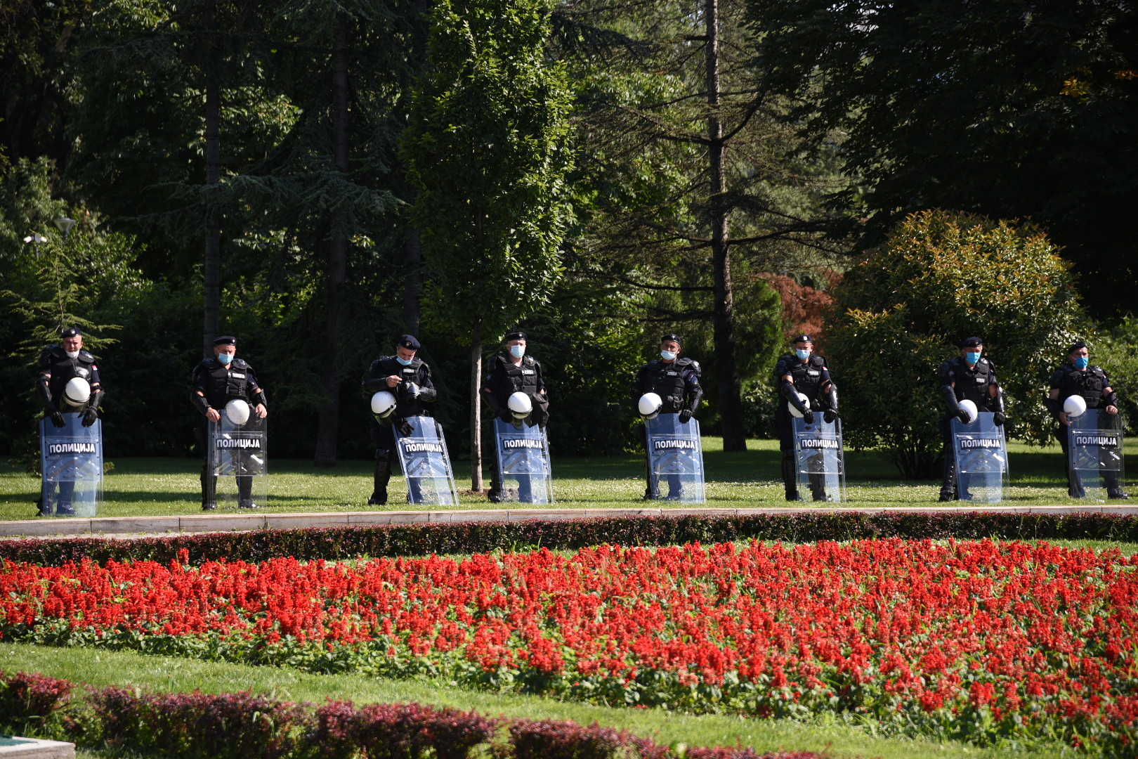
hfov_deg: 19.5
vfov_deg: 13.0
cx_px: 569
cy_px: 380
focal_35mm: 105
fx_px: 3319
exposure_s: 1/800
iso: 160
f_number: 4
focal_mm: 105
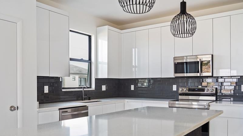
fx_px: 206
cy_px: 97
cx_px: 126
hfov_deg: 61.0
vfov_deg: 36.0
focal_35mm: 32
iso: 1250
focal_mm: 24
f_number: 4
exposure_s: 1/200
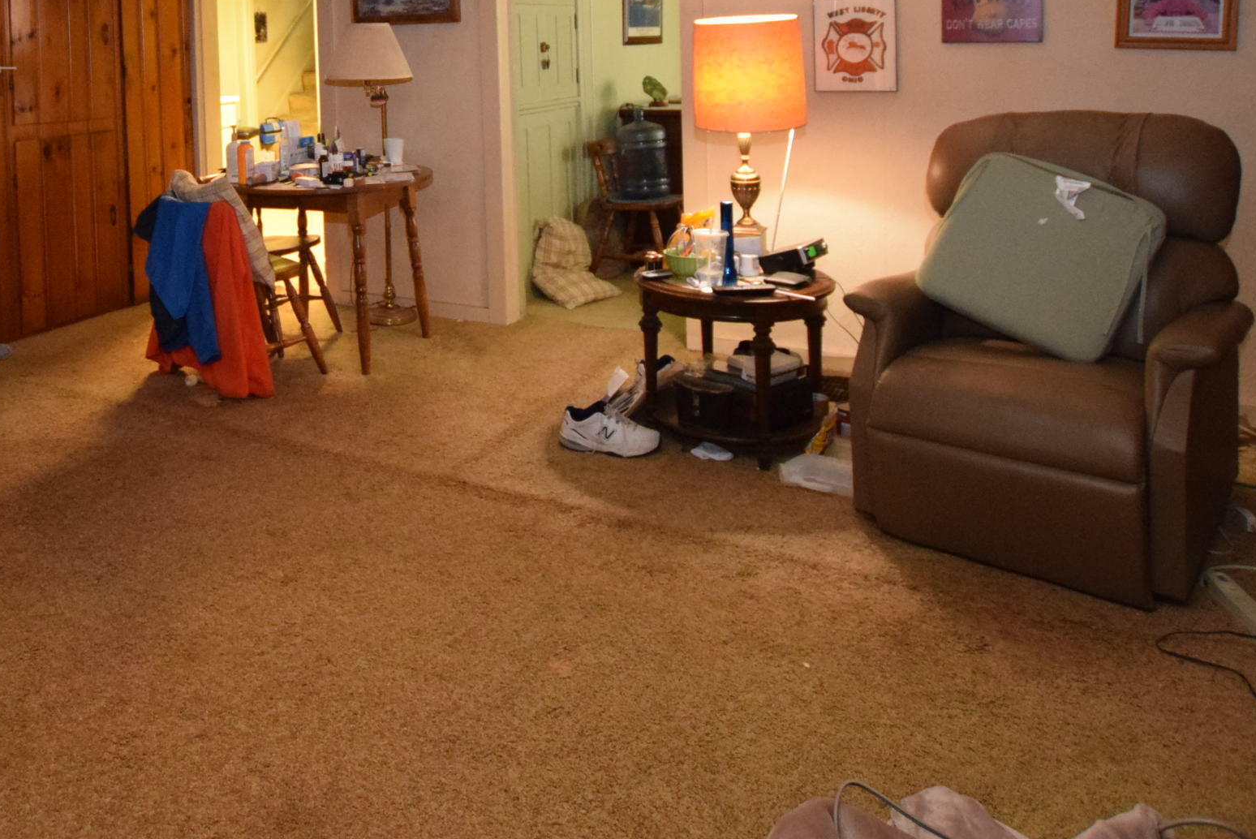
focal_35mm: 29
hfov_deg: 60.6
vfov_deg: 41.1
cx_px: 337
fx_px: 1012
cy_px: 67
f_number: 3.5
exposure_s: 1/60
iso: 3200
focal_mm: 10
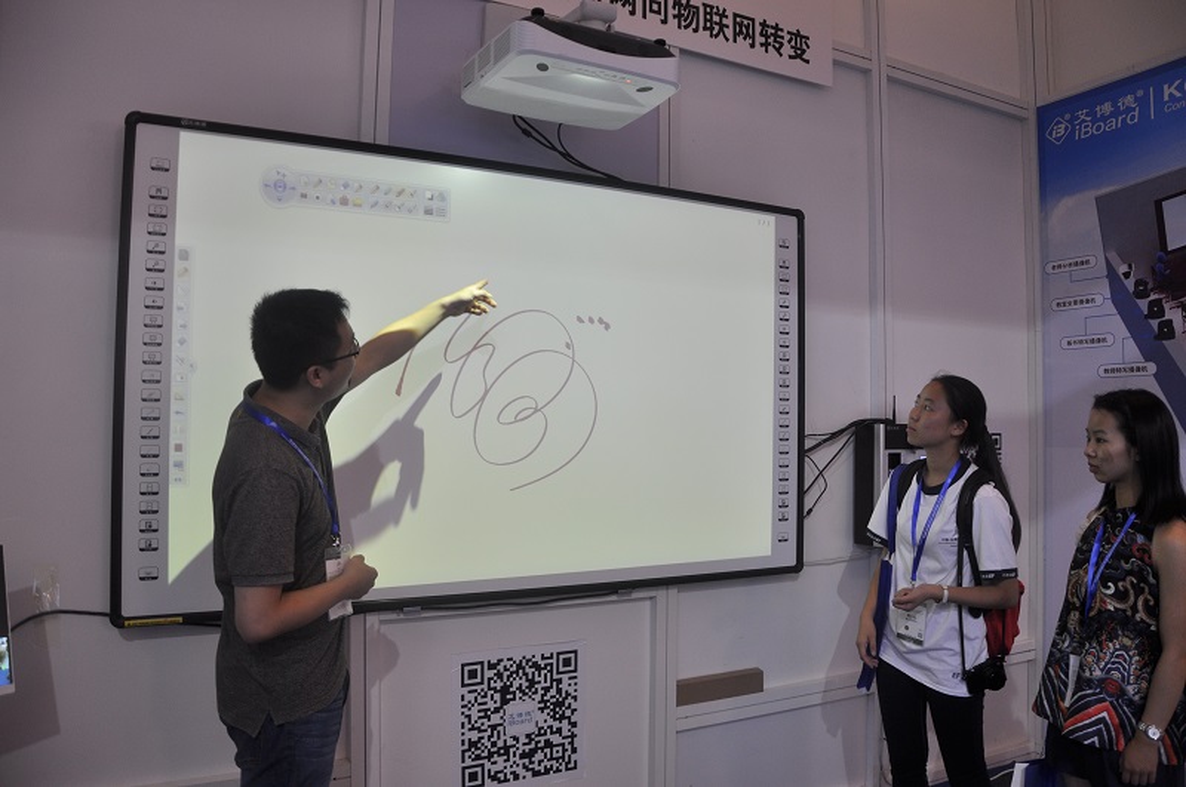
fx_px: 888
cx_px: 593
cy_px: 394
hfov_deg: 67.5
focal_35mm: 27
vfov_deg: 47.8
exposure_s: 1/60
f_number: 4
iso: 250
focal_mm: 18
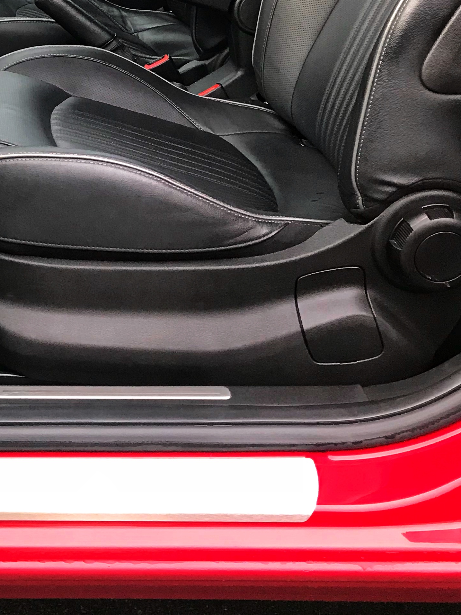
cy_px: 77
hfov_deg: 23.7
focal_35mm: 59
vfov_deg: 31.4
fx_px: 1048
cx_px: -4
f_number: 1.8
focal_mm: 3.99
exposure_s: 1/25
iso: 40
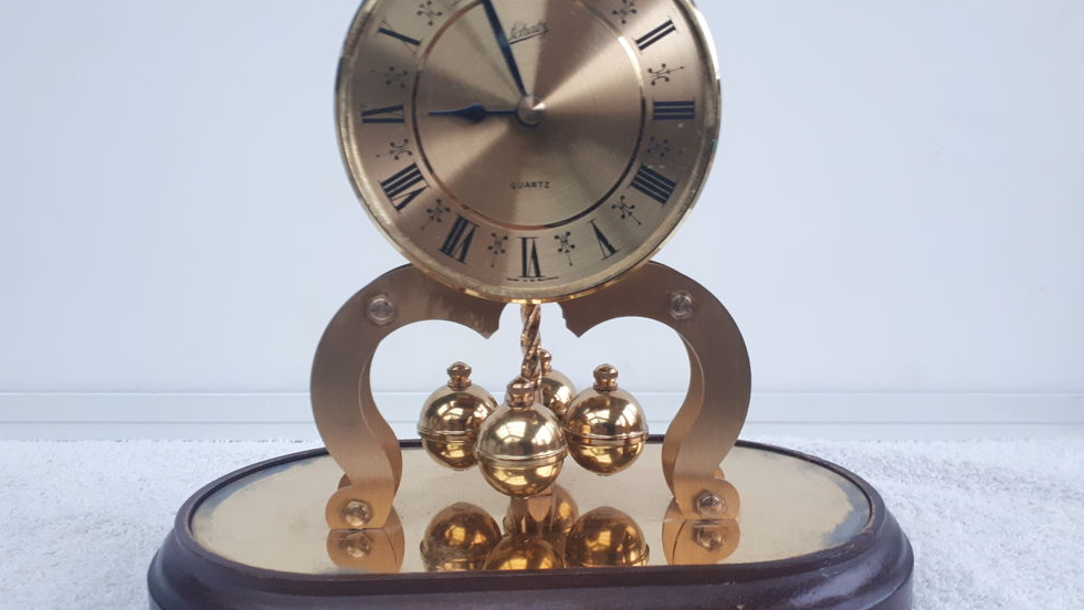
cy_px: 319
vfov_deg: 38.9
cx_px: 548
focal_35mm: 30
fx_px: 862
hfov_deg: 64.3
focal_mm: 3.6
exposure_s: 1/20
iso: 200
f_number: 1.9
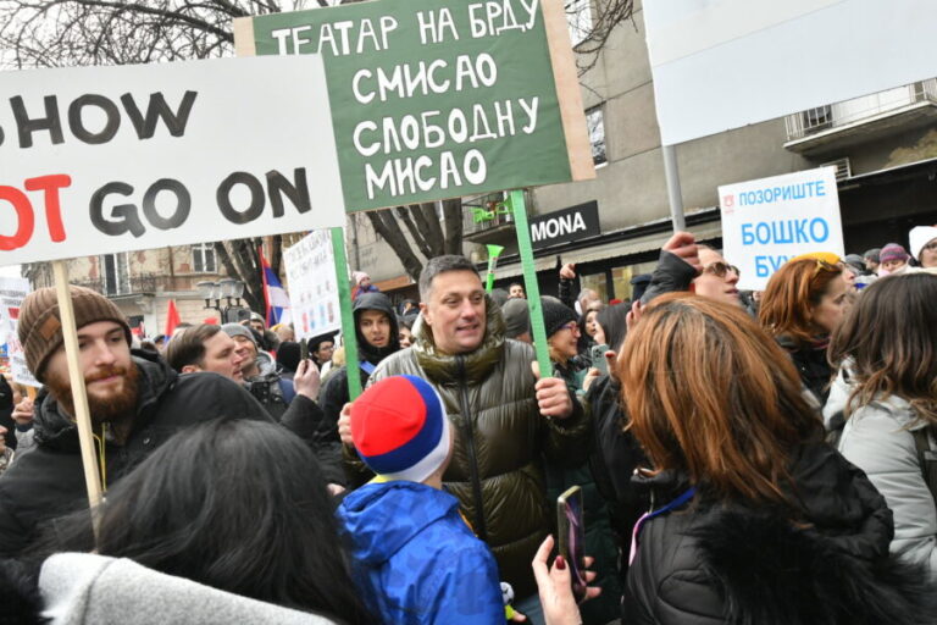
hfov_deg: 73.7
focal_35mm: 24
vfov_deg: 53.1
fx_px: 625
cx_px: 468
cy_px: 312
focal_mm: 24
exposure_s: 1/160
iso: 3200
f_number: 16
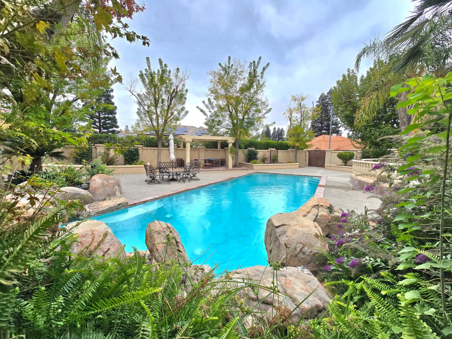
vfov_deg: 89.9
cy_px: 170
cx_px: 226
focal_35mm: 13
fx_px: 170
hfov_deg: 106.2
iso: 50
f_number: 2.2
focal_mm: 2.2
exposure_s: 1/714
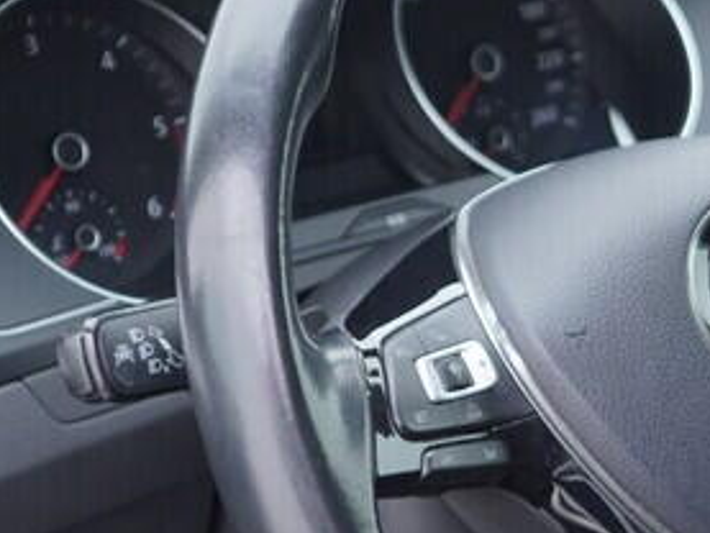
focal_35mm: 128
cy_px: 373
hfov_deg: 15.2
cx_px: 646
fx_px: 2627
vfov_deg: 11.6
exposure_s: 1/40
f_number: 2.8
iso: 200
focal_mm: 24
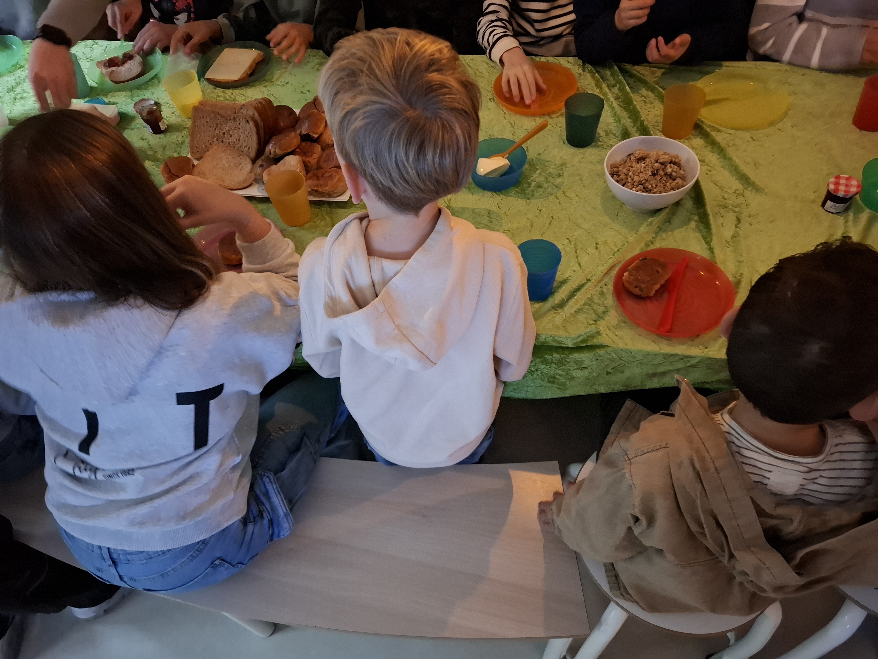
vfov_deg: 58.9
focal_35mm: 23
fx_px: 583
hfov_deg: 73.9
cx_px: 439
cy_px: 330
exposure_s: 1/20
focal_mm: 5.54
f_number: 1.8
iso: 800
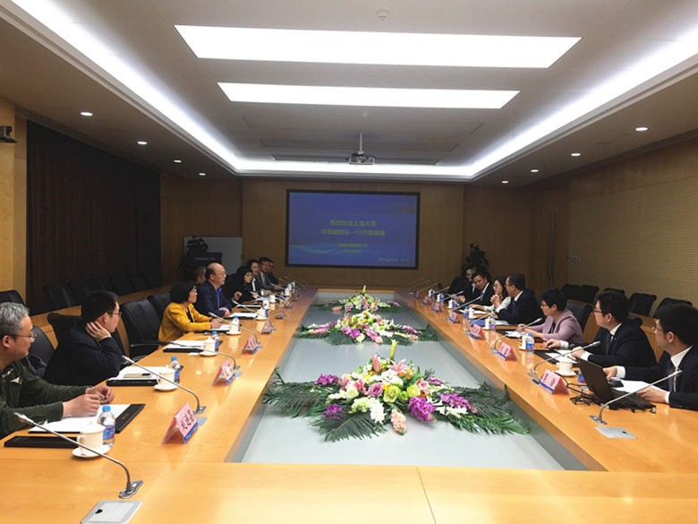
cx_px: 349
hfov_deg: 61.7
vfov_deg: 48.2
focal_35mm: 29
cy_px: 262
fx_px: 585
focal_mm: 4.15
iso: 50
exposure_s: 1/100
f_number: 2.2
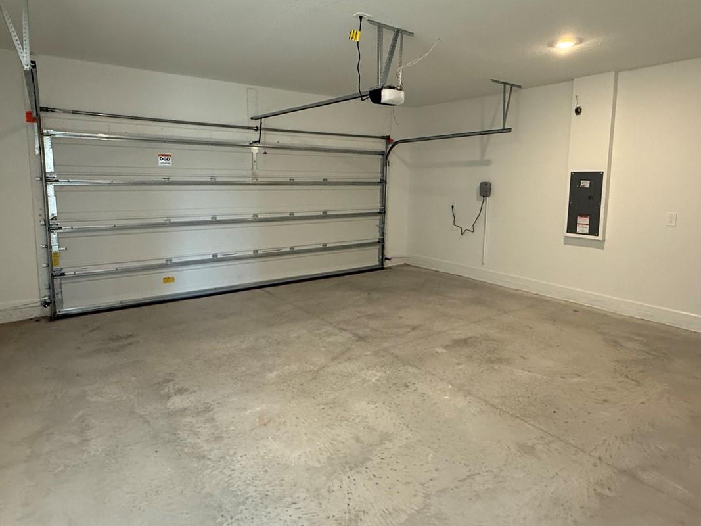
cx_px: 352
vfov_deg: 63.2
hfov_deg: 79.0
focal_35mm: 21
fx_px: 425
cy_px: 230
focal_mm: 2.22
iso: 400
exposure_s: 1/60
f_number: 2.2
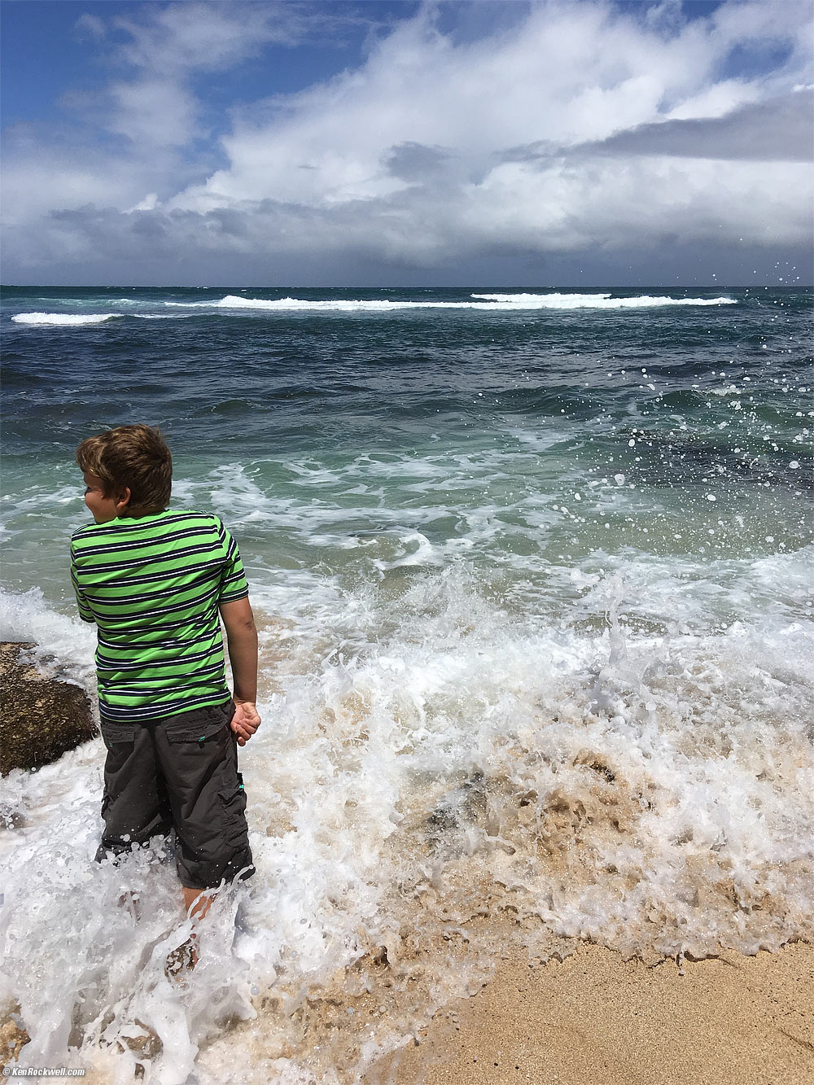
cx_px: 407
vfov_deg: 61.7
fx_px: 909
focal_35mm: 29
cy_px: 542
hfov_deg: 48.2
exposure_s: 1/4525
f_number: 2.2
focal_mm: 4.15
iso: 25
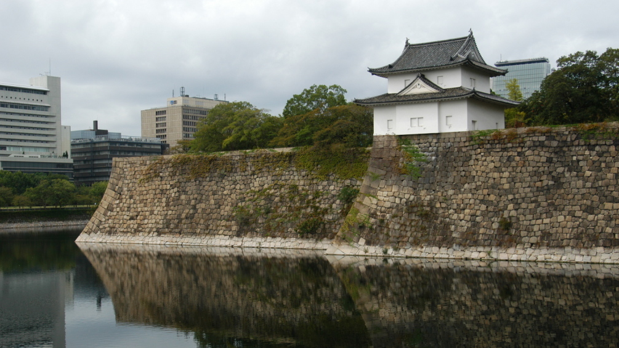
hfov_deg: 42.9
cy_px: 200
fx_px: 788
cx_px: 315
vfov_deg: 24.9
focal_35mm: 48
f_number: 8
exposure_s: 1/250
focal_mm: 30
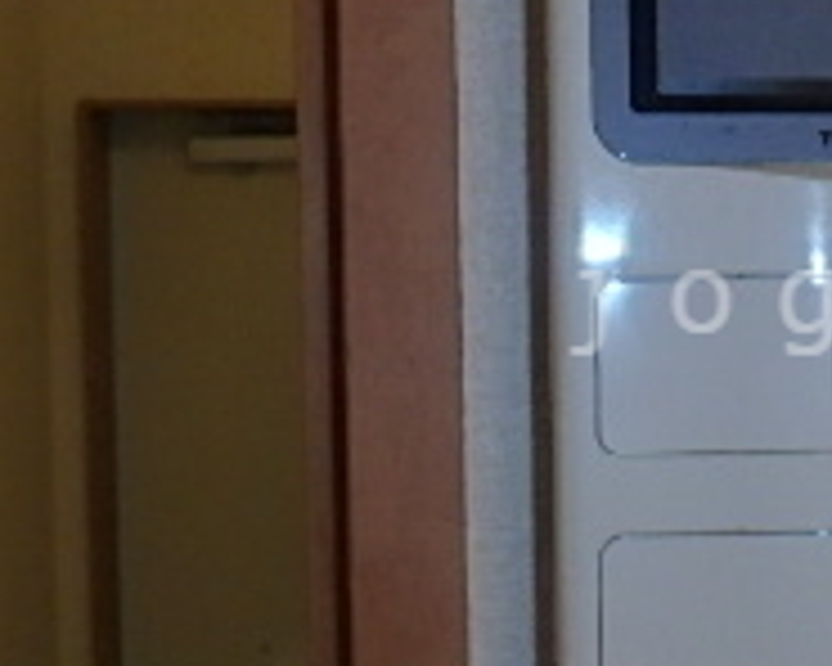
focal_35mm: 71
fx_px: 1748
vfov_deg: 21.5
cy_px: 302
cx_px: 877
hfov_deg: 25.2
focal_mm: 3.7
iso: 400
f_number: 6
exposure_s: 1/30
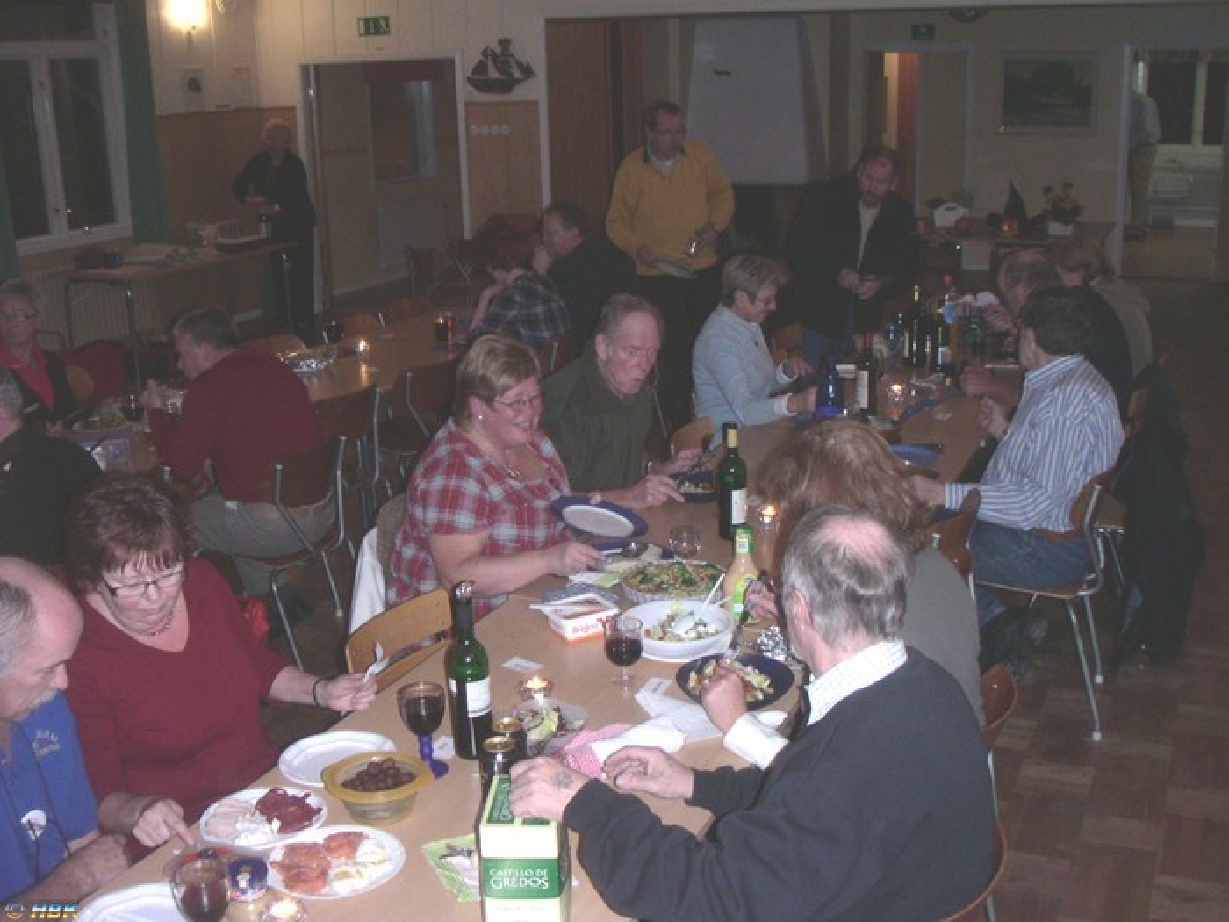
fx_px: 1349
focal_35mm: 38
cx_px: 614
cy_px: 461
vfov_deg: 37.7
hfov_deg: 49.0
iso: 160
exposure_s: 1/50
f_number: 2.8
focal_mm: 6
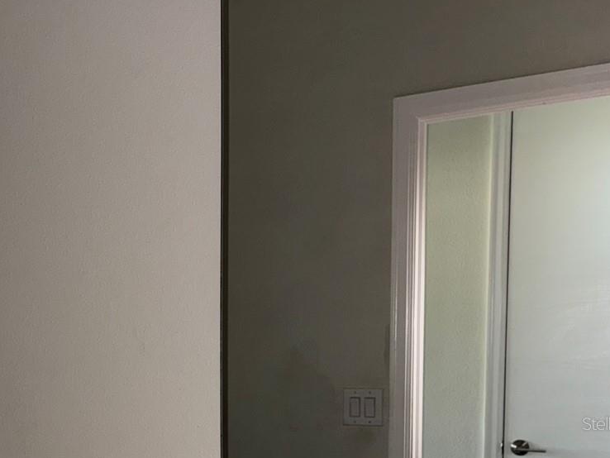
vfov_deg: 27.0
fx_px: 917
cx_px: -1
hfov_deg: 33.6
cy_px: 423
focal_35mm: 52
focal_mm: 6.76
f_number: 1.78
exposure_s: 1/12
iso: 80
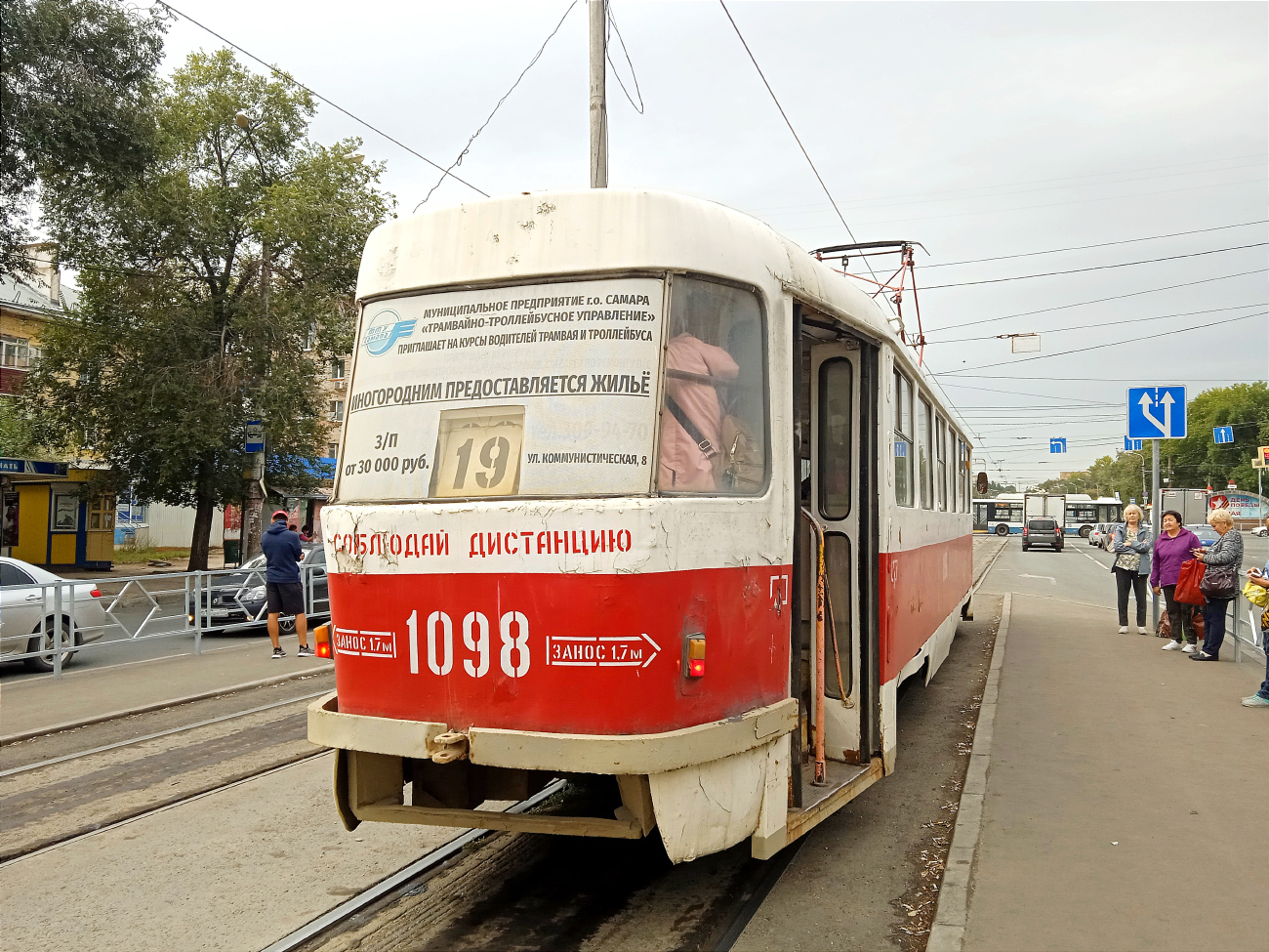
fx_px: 1026
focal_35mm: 28
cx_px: 634
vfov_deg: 49.7
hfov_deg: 63.4
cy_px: 476
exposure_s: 1/591
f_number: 2.2
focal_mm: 3.43
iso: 112
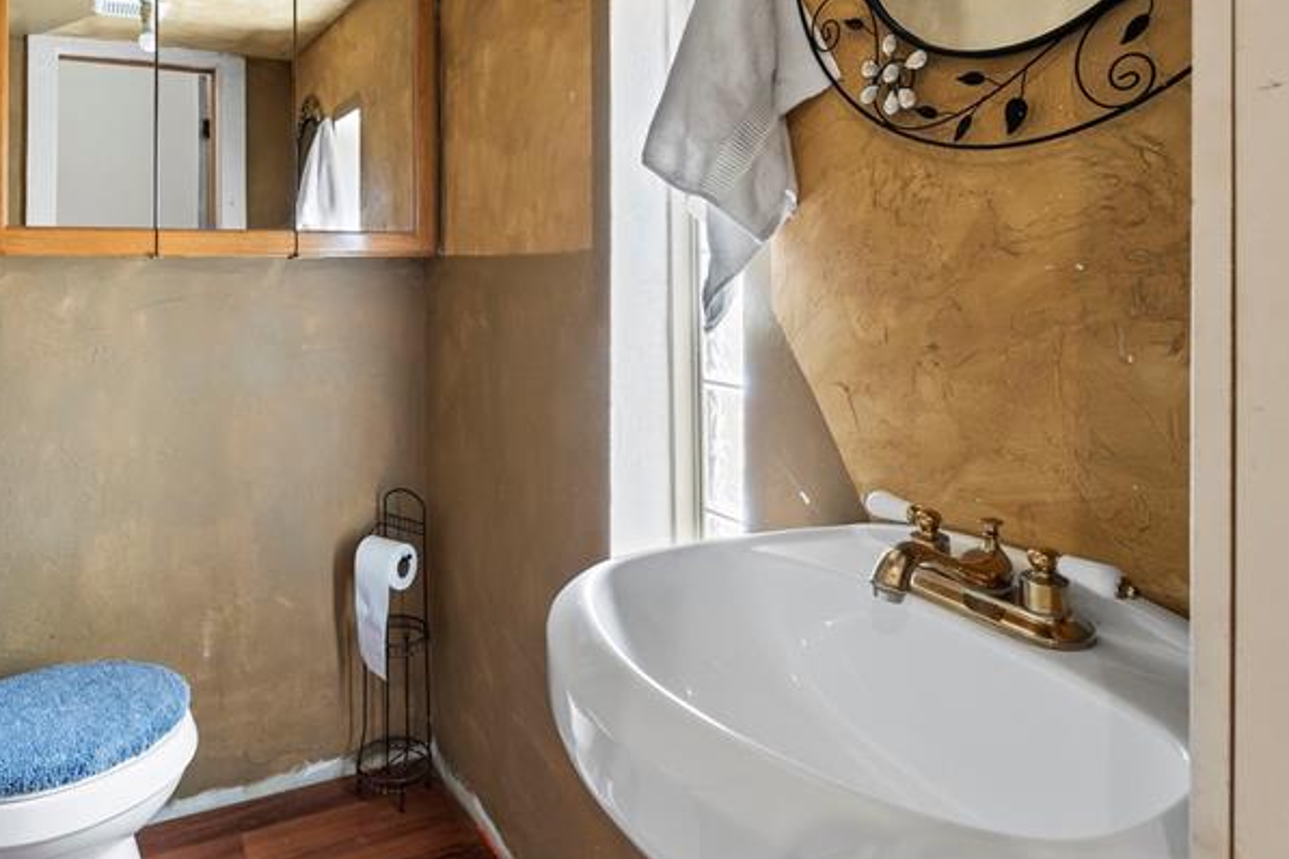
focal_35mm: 24
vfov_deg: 51.9
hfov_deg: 72.4
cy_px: 270
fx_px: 859
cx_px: 475
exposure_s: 1/8
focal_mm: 14
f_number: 8
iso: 800
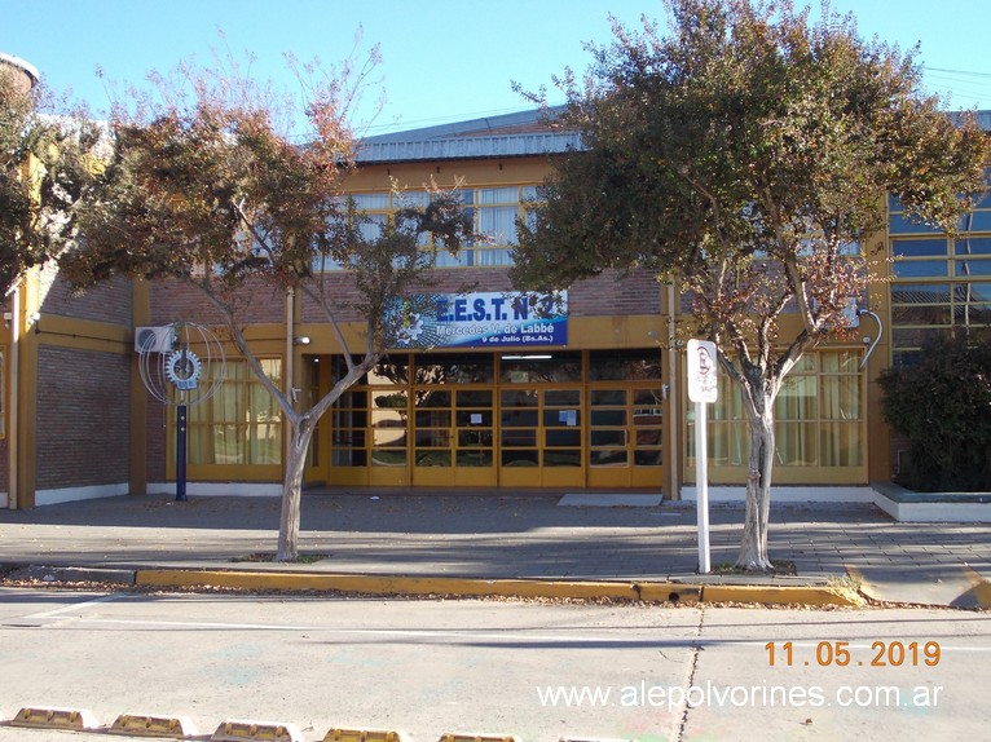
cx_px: 496
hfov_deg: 43.9
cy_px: 371
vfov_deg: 33.6
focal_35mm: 43
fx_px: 1231
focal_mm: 6.1
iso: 80
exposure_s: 1/200
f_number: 3.3
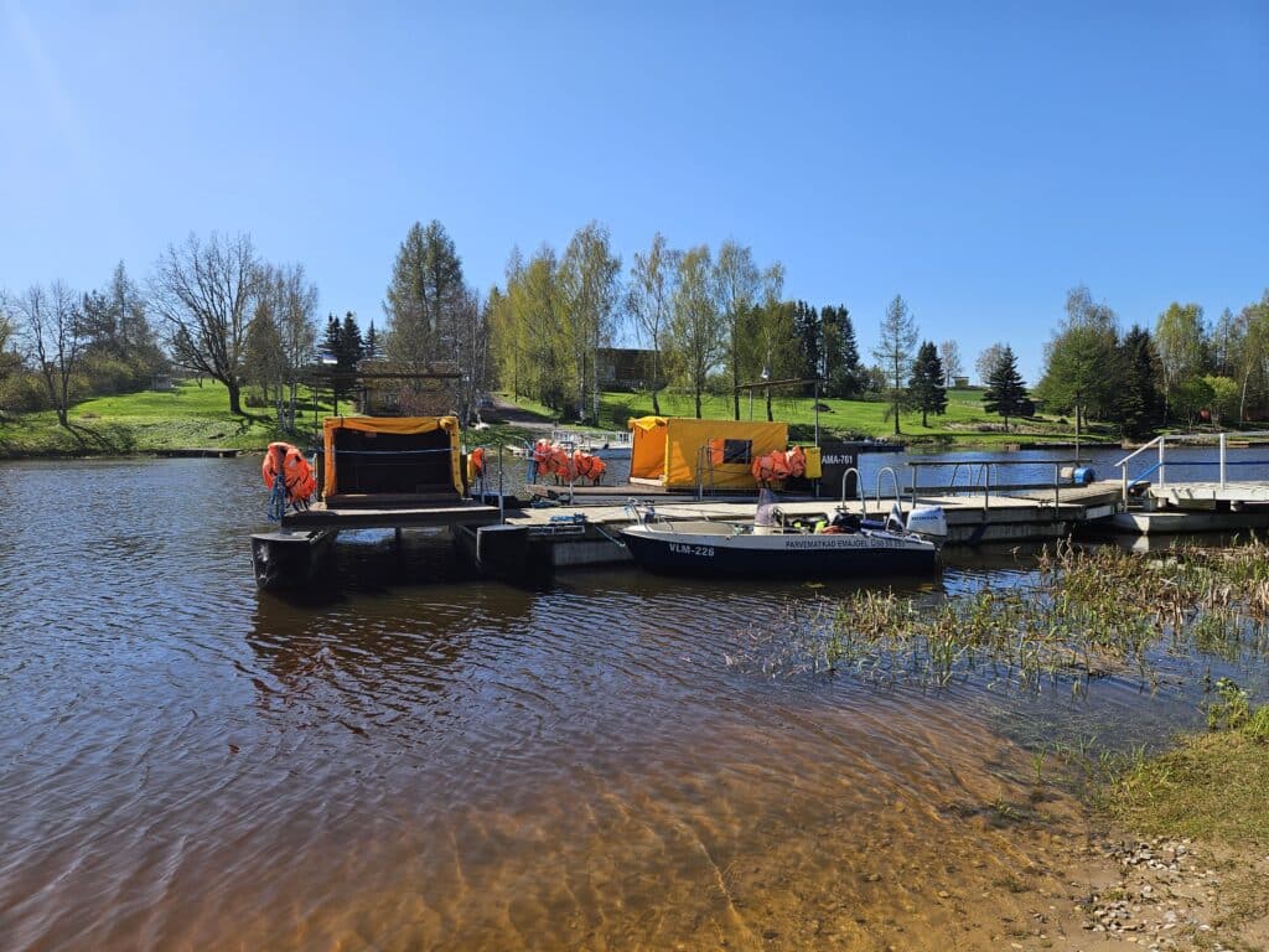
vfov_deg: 58.9
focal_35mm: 23
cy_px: 476
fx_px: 843
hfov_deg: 73.9
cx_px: 634
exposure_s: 1/1686
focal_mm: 5.4
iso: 25
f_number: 1.8
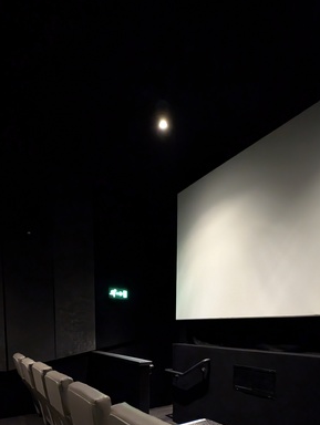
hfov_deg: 66.0
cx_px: 172
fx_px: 246
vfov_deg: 72.1
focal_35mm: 20
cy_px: 349
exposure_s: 1/15
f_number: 1.95
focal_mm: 2.23
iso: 3584
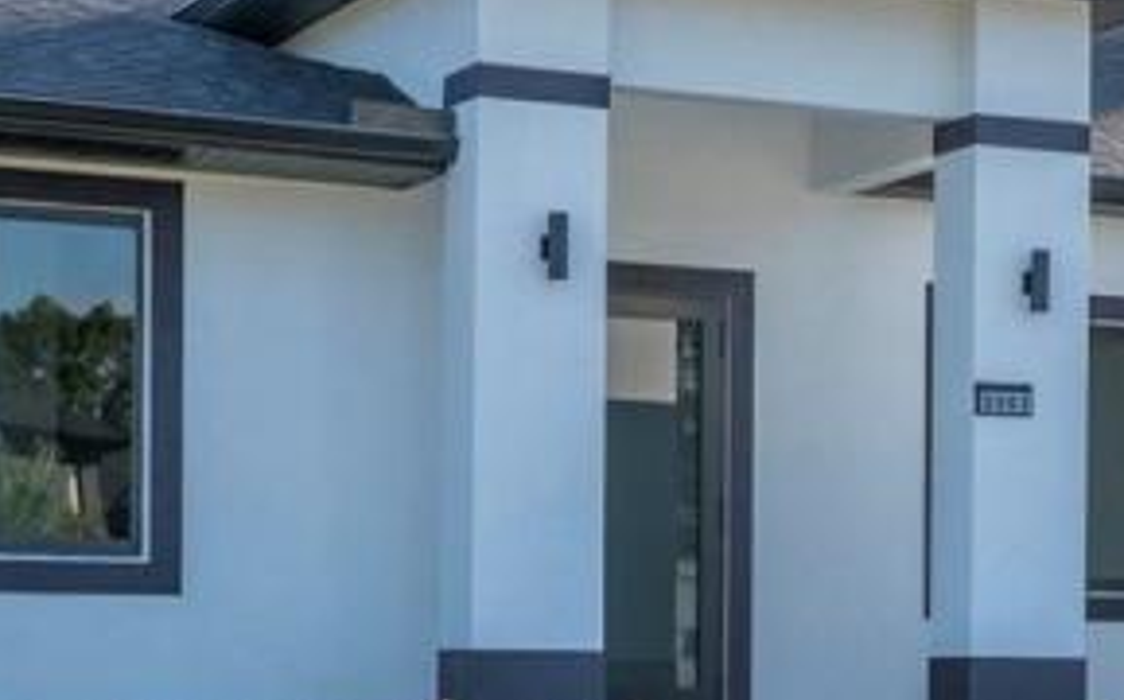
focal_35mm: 103
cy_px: 700
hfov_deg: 20.1
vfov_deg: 12.5
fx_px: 3152
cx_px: 840
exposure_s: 1/200
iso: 100
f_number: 7.1
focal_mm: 18
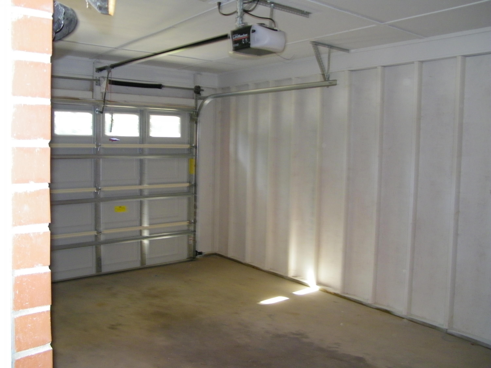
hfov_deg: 60.0
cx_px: 246
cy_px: 184
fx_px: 426
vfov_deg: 46.8
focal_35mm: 30
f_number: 3.6
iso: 200
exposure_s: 1/30
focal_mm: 5.4
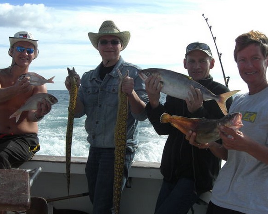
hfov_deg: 45.8
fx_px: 317
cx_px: 127
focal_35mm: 40
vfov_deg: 37.3
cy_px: 107
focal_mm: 7.9
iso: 80
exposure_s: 1/800
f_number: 4
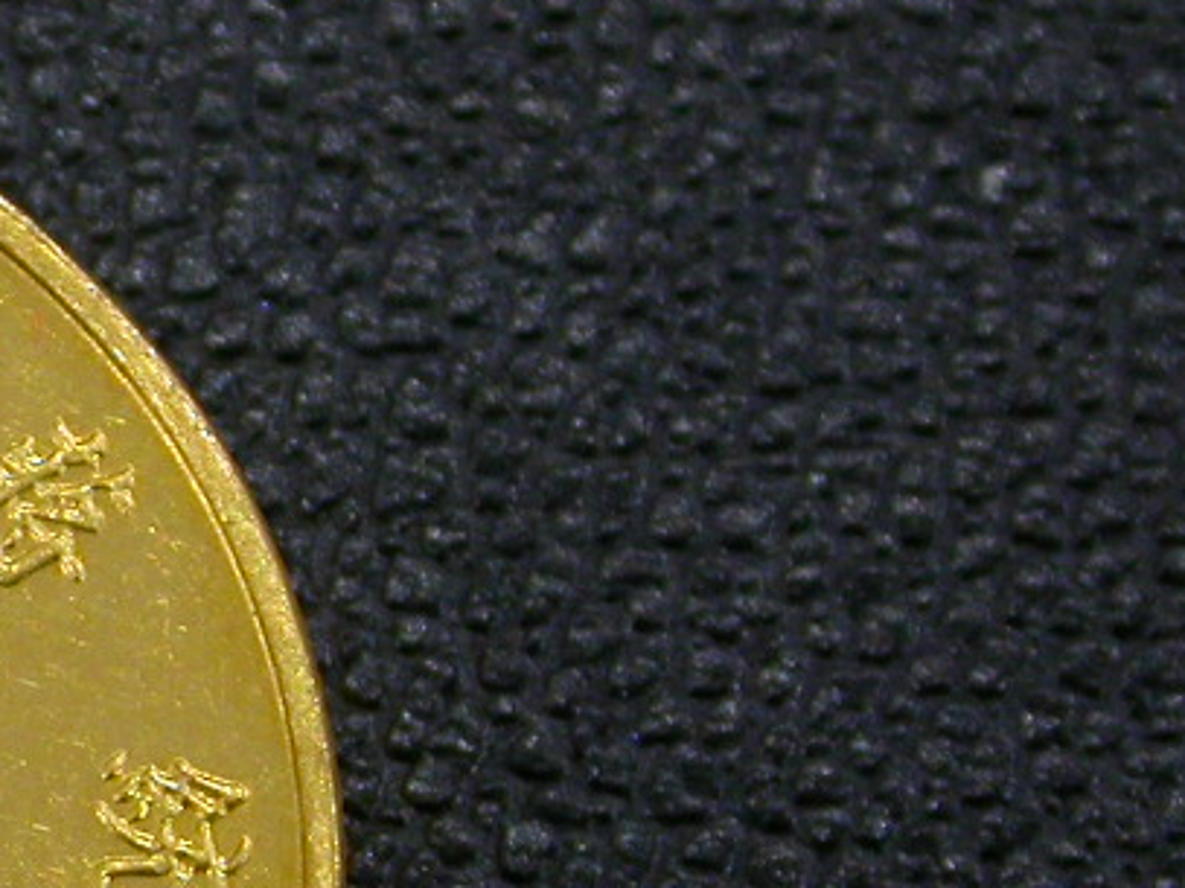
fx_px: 11191
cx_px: -542
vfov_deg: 4.5
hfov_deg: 6.0
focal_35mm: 327
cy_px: 865
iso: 100
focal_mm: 21.5
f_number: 4
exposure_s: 1/10.6
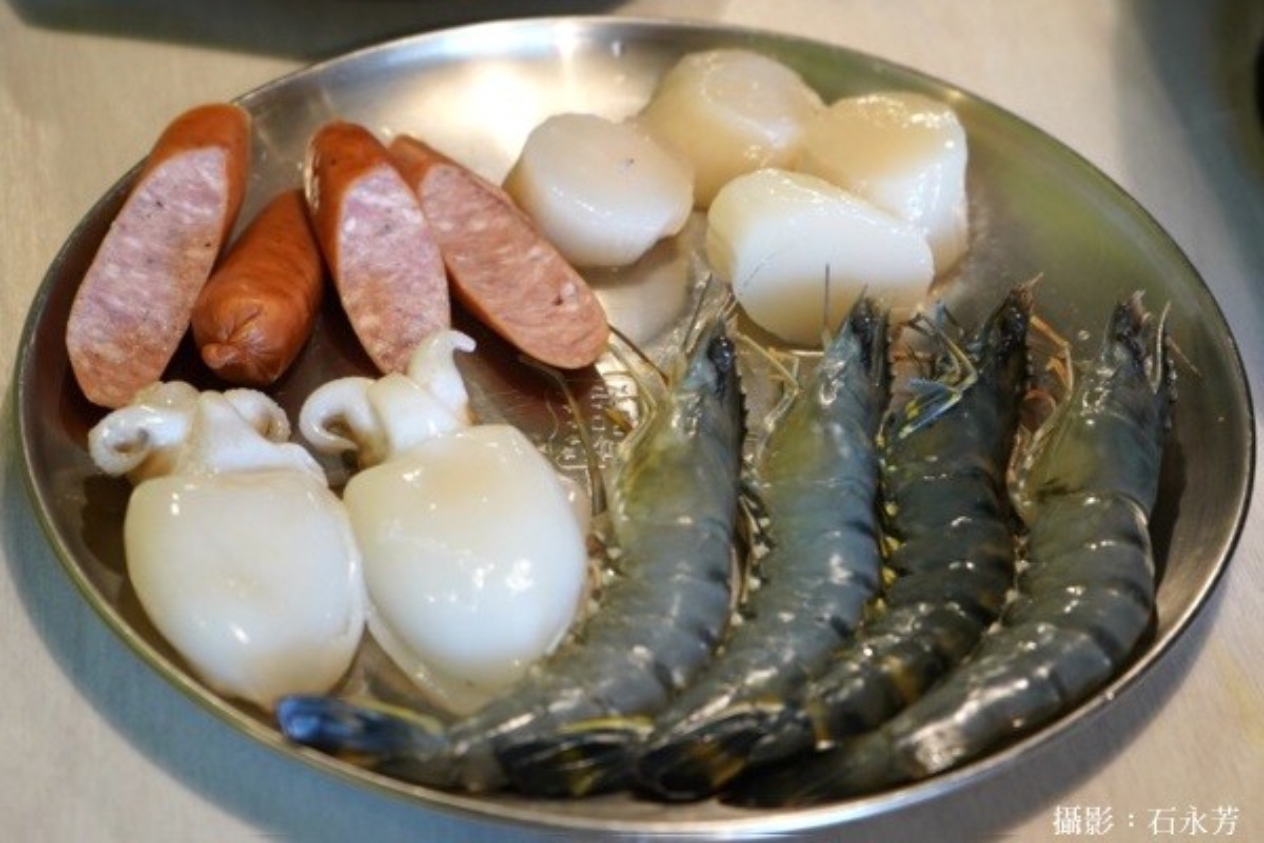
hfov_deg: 31.4
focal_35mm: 64
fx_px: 2247
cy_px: 422
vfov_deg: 21.2
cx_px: 632
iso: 2000
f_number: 5.6
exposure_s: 1/160
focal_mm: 64
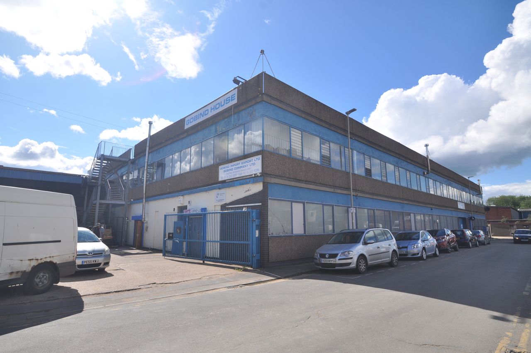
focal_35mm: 18
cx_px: 266
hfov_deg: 90.1
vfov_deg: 67.2
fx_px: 265
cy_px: 176
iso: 200
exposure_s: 1/400
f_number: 10
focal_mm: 12
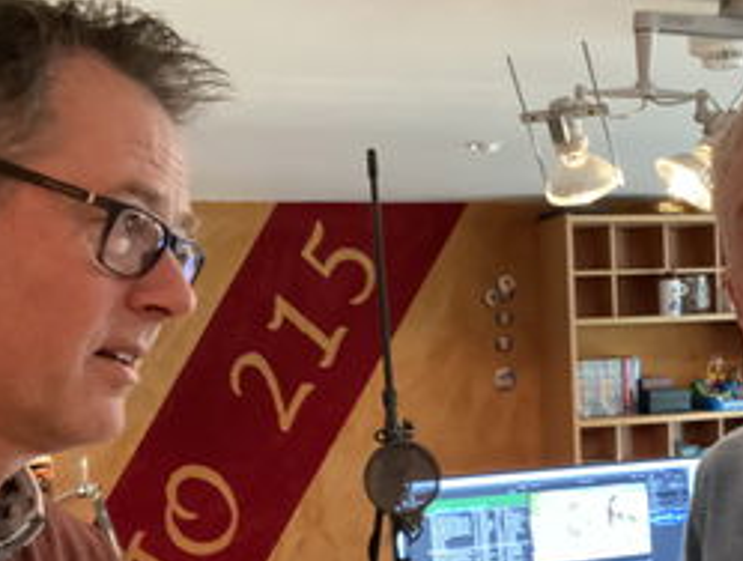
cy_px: 463
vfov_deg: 27.5
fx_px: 1119
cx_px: 522
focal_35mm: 52
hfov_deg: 36.2
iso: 1000
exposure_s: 1/16
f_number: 2.2
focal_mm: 2.71
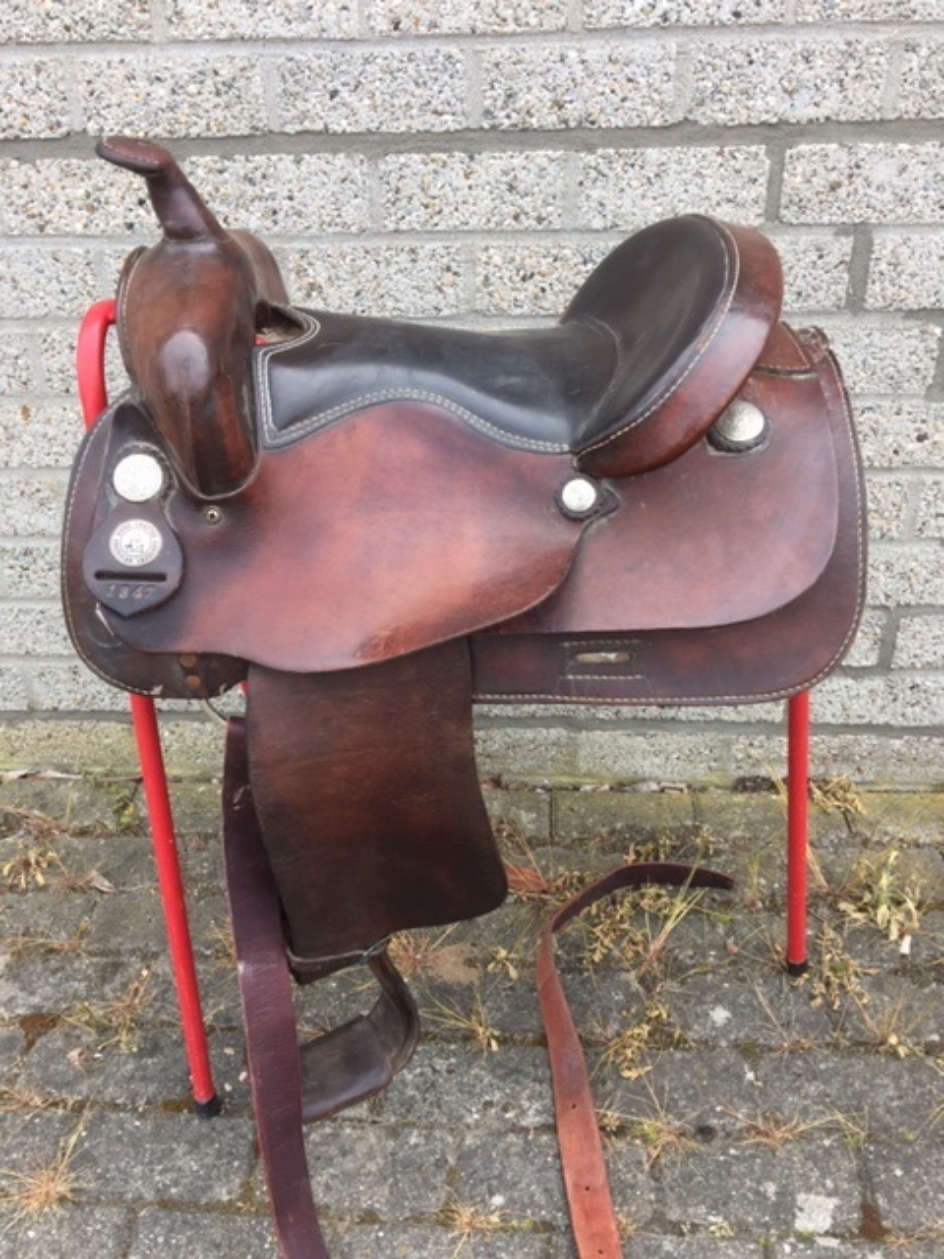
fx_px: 1054
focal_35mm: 29
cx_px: 472
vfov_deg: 61.7
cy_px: 630
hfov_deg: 48.2
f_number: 2.2
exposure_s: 1/425
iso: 32
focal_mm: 4.15
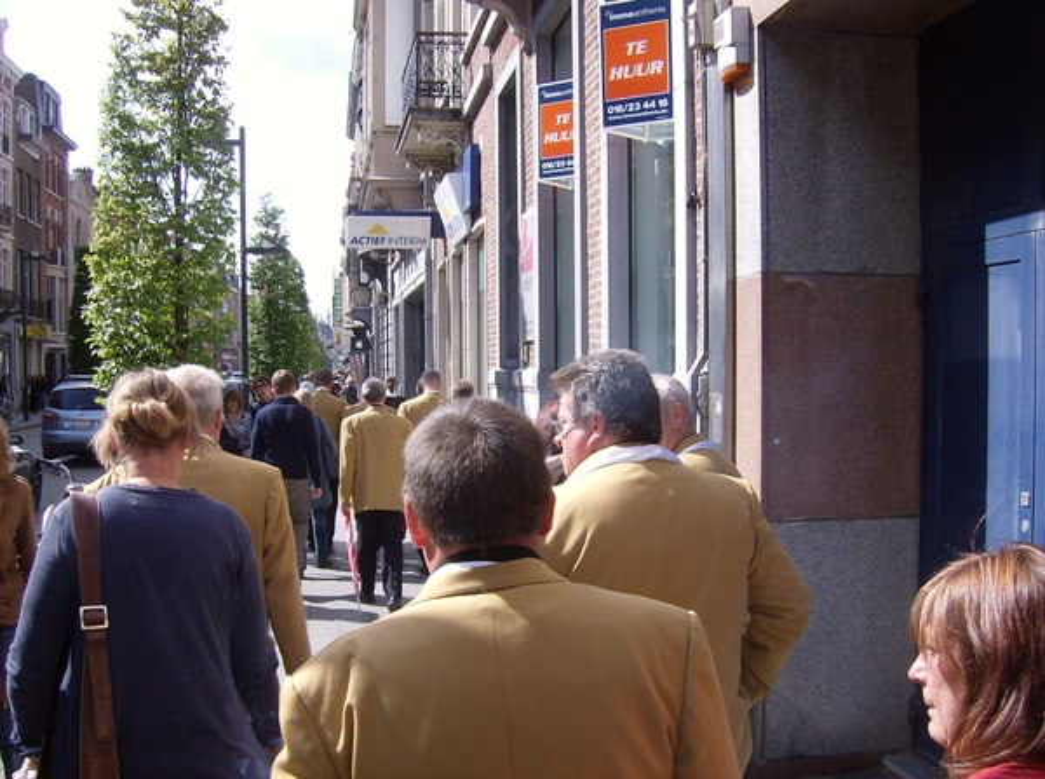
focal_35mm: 36
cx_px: 522
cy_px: 390
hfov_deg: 51.5
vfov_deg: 39.5
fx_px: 1084
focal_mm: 6
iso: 100
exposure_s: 1/283
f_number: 4.7
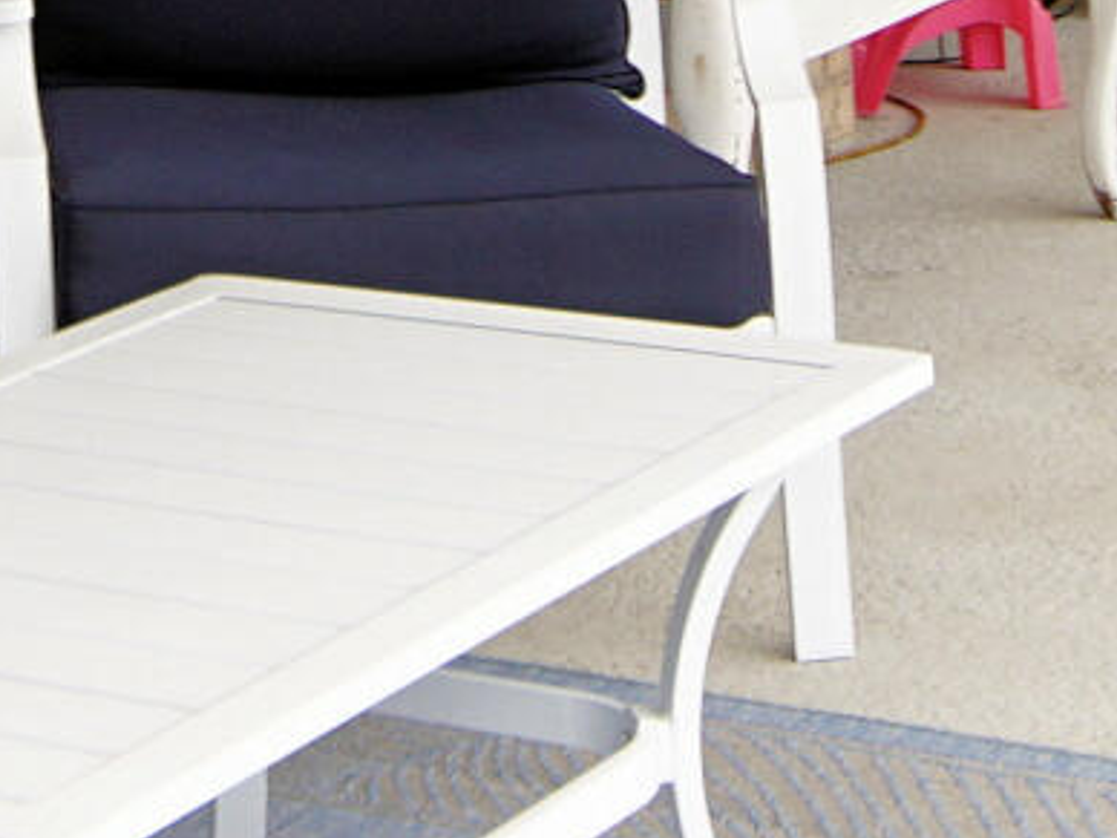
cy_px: -557
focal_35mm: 134
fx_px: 4324
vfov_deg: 10.5
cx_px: 141
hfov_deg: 14.6
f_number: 4.5
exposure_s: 1/60
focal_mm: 12
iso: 100
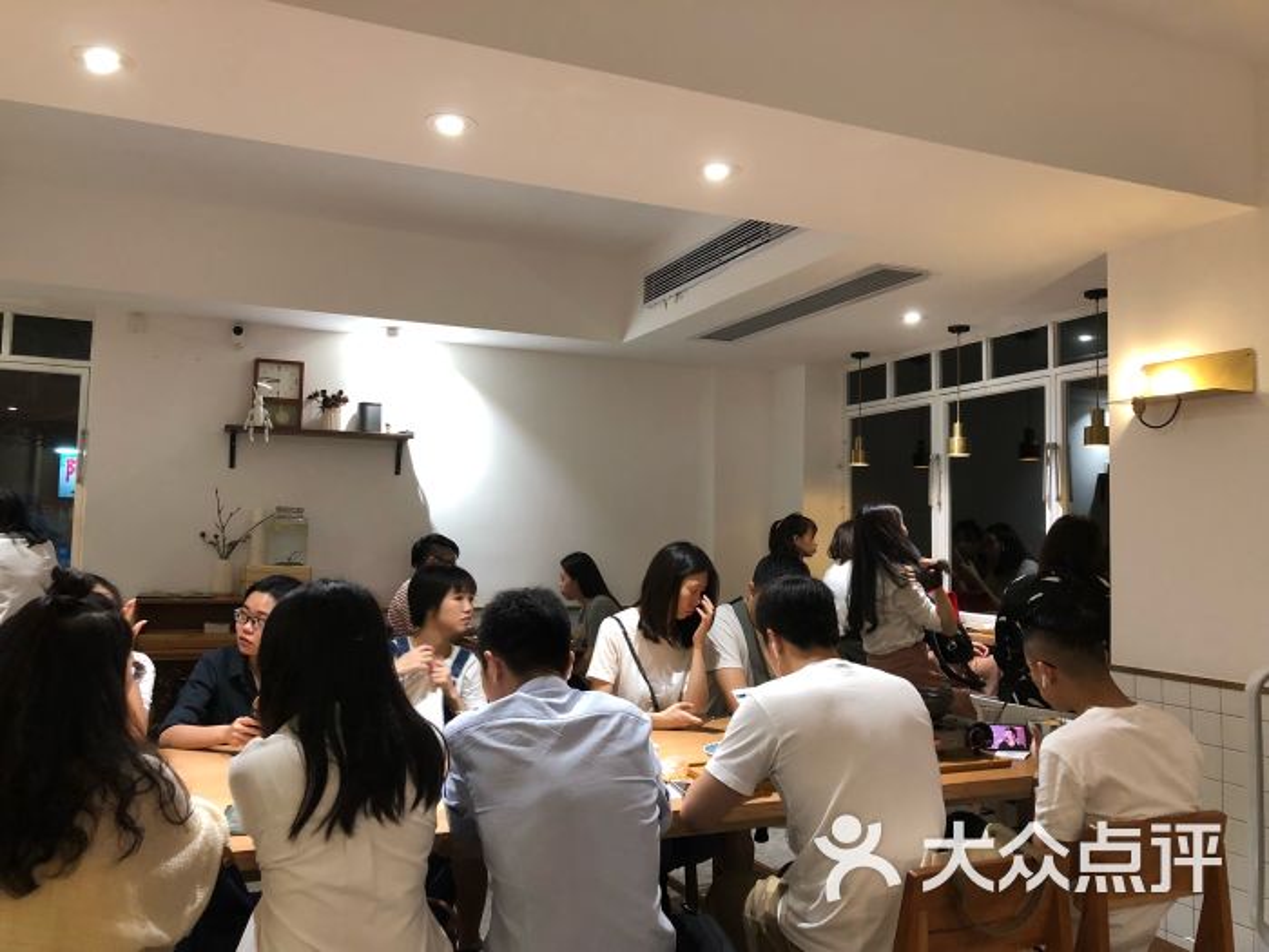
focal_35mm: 29
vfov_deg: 48.2
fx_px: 1063
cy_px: 476
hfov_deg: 61.7
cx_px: 634
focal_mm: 3.99
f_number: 1.8
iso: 80
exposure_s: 1/17
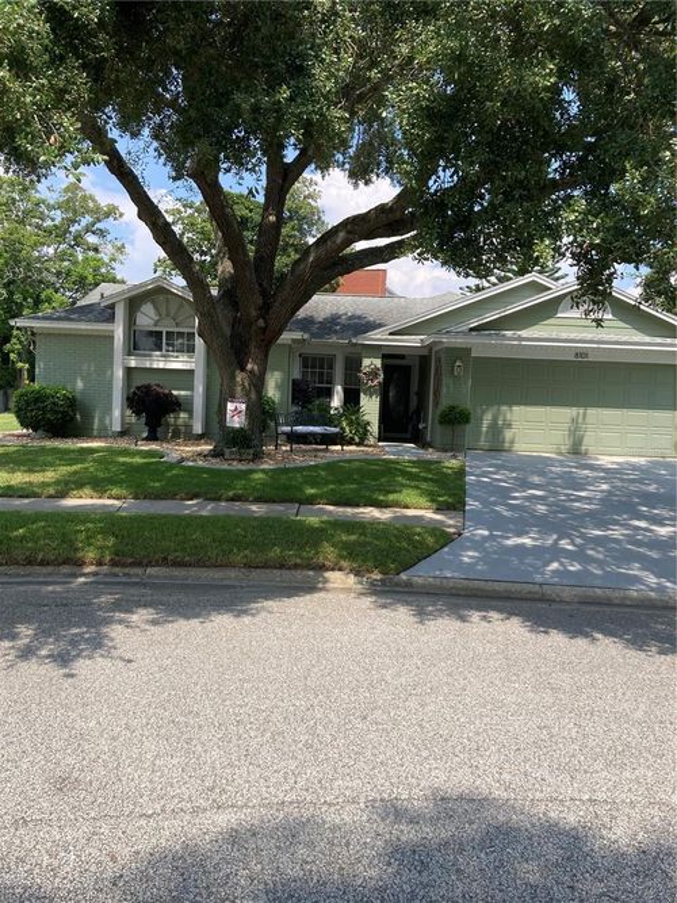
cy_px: 452
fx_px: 730
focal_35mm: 28
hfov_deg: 49.7
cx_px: 338
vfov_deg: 63.5
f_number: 1.8
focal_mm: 3.99
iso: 20
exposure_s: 1/1429
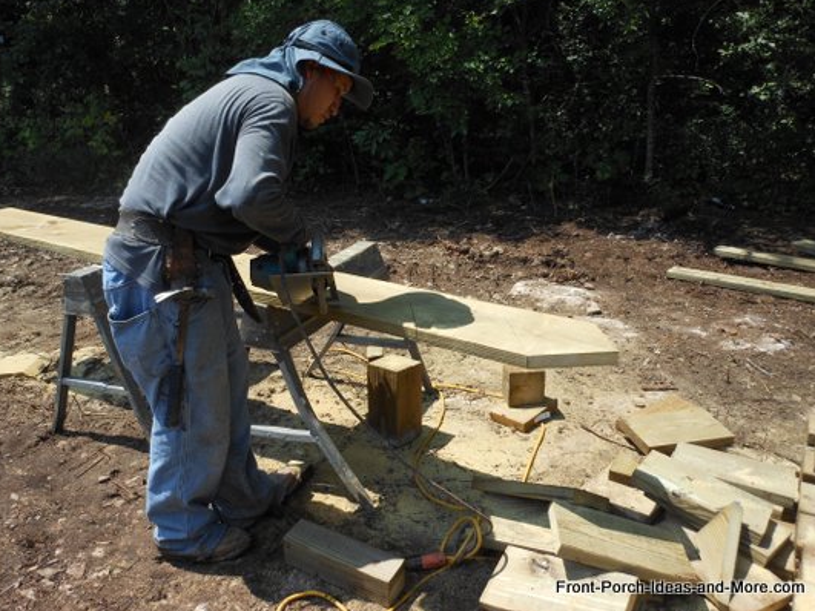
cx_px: 408
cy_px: 300
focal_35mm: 29
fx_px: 683
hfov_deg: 61.7
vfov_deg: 48.2
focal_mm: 5
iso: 80
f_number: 3.7
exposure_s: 1/500
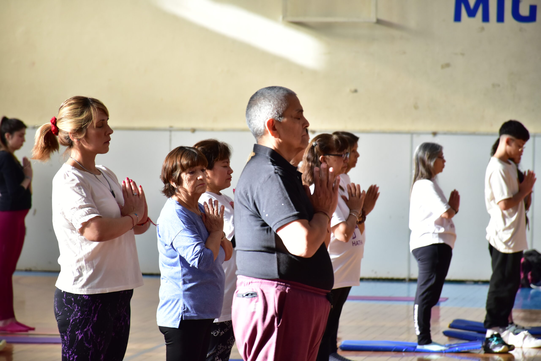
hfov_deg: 9.8
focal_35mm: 210
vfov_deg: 6.5
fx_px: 3156
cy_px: 180
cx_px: 270
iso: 1000
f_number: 5.6
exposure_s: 1/250
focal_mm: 140
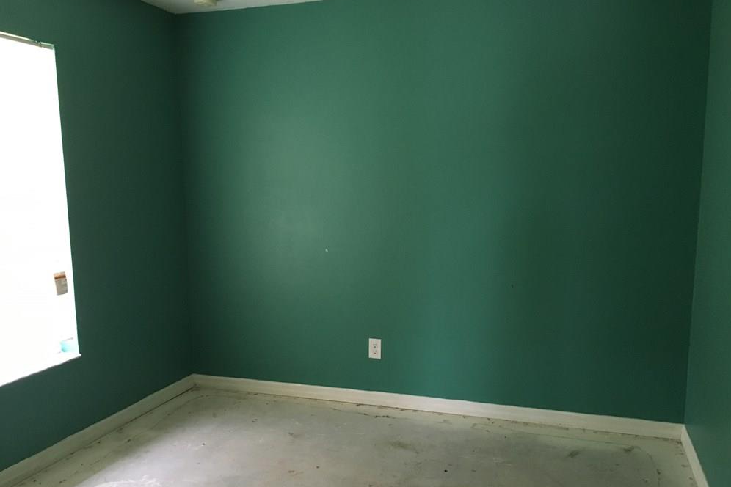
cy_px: 270
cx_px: 364
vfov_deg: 42.3
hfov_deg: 60.3
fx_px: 629
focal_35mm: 31
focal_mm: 4.15
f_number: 2.2
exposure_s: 1/15
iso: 200
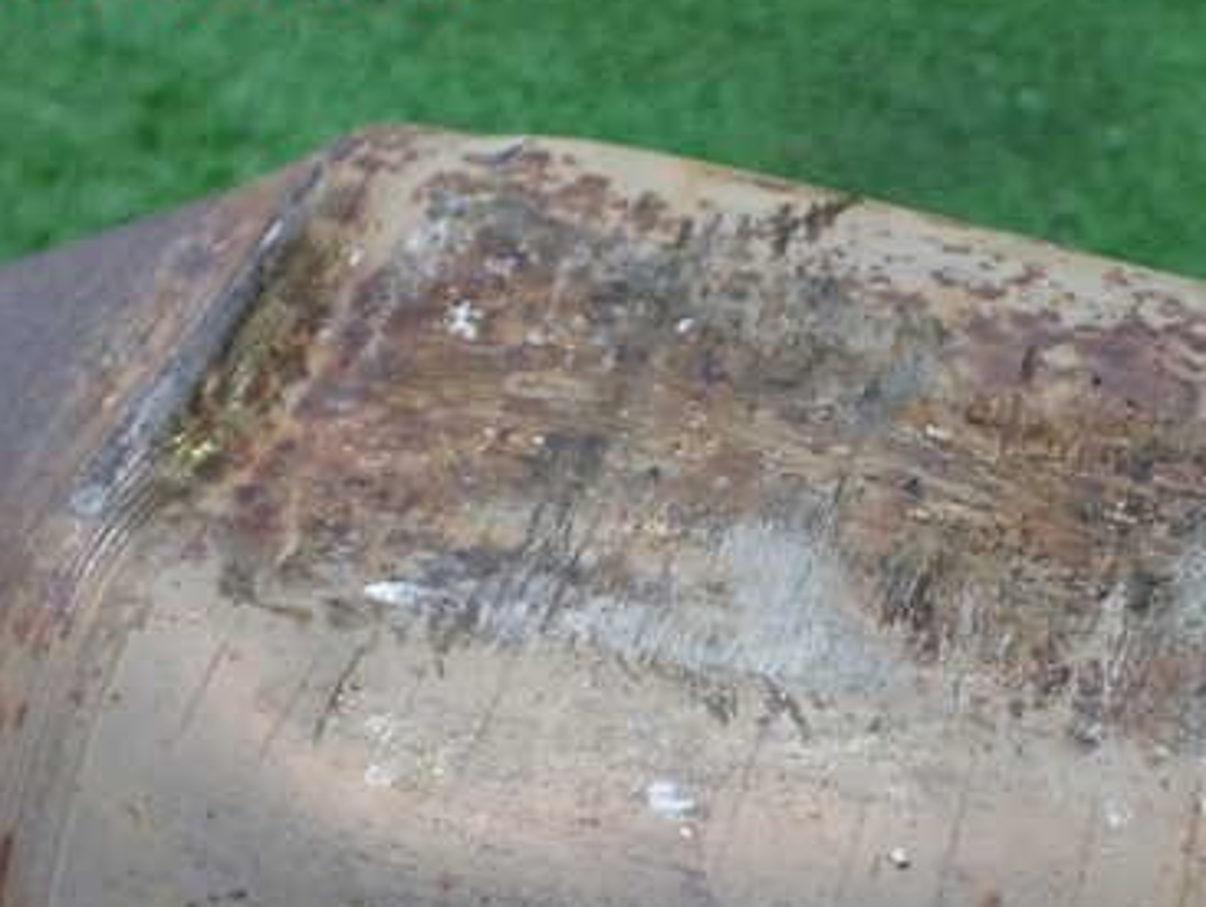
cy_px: 664
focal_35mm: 49
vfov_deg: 29.3
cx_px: 825
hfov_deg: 38.3
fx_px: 1709
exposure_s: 1/125
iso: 500
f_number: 2.3
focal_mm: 5.4
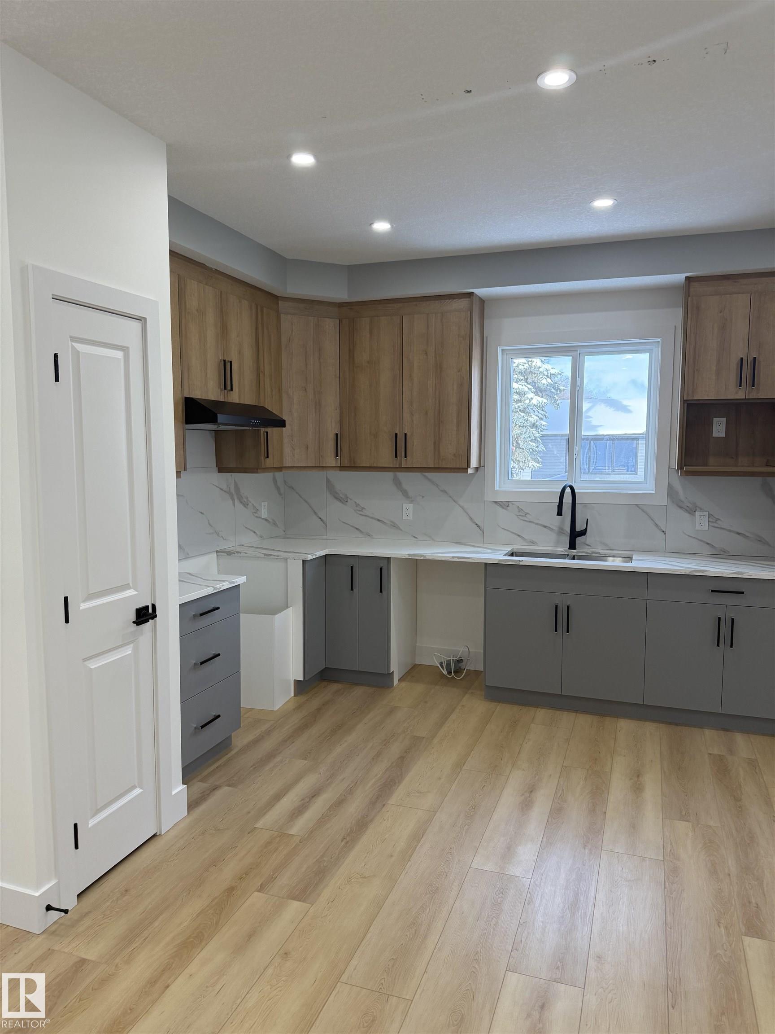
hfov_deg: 56.8
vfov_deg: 71.6
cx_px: 388
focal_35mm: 24
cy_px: 517
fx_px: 716
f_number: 1.78
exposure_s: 1/236
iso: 160
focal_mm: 6.76
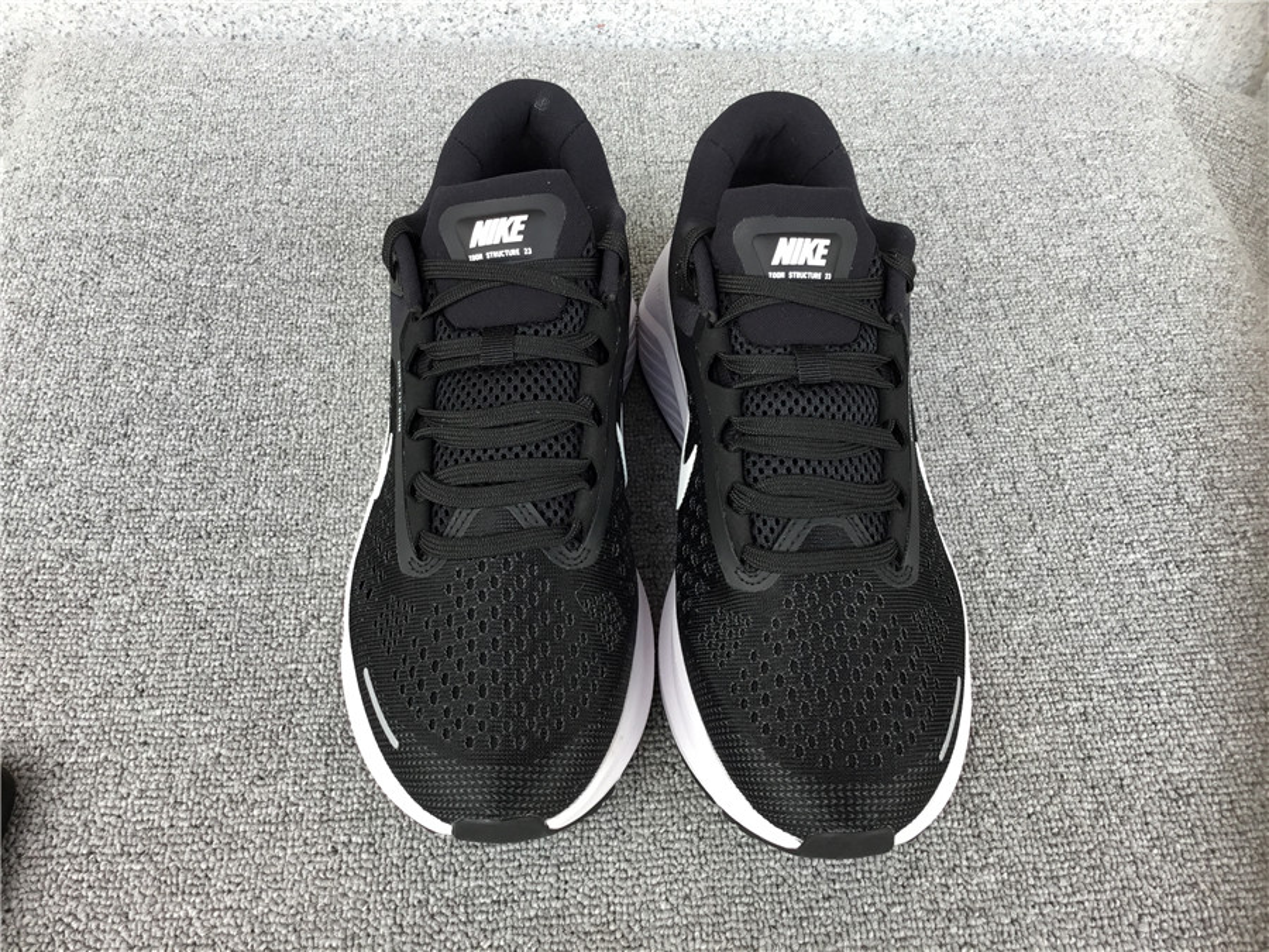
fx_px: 1136
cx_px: 634
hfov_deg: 58.4
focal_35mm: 31
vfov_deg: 45.4
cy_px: 476
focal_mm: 3.3
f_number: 2.4
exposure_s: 1/100
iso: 32
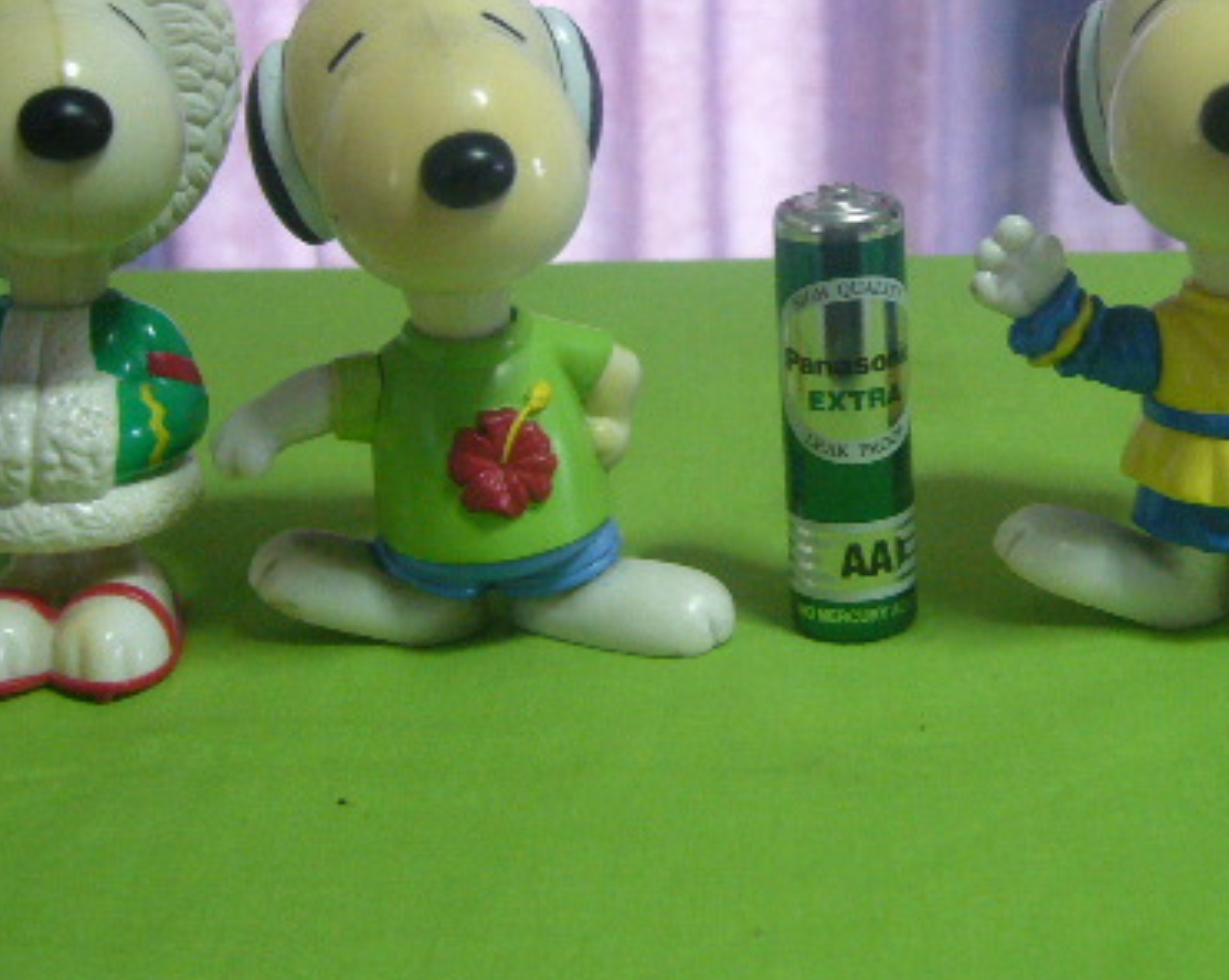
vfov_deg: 25.4
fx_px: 2144
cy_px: 232
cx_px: 838
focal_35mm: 59
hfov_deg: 31.7
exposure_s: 1/10
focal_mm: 5.8
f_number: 2.8
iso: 200
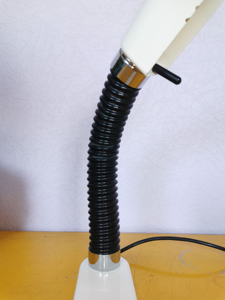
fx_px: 234
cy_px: 150
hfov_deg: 51.4
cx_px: 112
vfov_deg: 65.3
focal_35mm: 27
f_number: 1.8
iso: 125
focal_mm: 5.58
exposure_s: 1/100
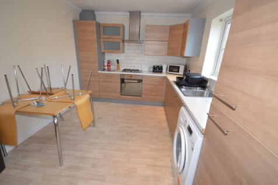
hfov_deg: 100.4
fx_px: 116
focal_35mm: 15
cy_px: 92
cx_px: 139
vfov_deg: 77.3
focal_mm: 10
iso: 400
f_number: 4
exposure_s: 1/60
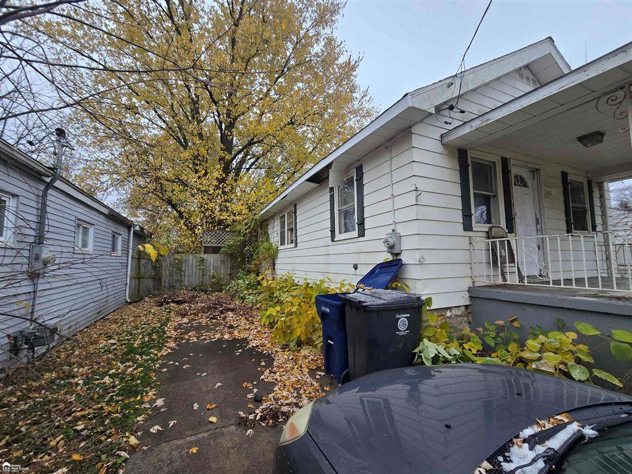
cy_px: 237
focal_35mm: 13
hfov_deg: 106.2
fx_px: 237
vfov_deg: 89.9
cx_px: 316
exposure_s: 1/60
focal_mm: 2.2
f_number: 2.2
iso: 80
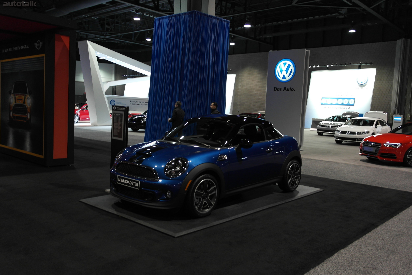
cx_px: 206
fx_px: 343
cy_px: 138
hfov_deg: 61.9
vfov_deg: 43.6
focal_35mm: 30
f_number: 3.5
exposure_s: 1/50
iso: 400
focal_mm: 20
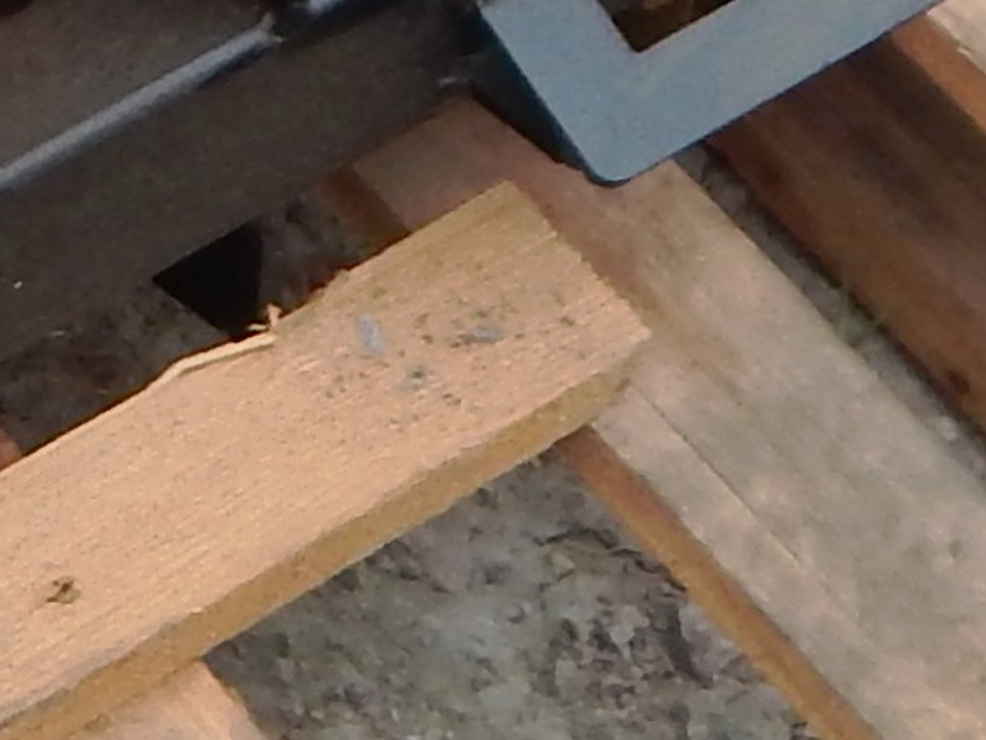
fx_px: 5583
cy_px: -379
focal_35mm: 196
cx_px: -1279
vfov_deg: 7.4
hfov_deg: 9.2
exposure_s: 1/160
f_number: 3.1
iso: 125
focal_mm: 4.5
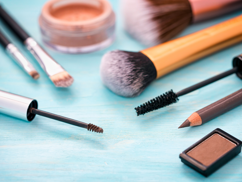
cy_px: 91
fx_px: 839
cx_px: 121
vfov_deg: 12.3
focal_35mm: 120
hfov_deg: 16.4
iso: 160
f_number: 3.2
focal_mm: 60
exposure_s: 1/1.67
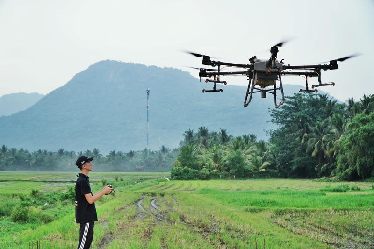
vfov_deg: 26.5
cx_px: 187
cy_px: 124
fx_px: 530
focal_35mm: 51
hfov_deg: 38.9
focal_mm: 34
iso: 320
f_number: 4
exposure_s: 1/320
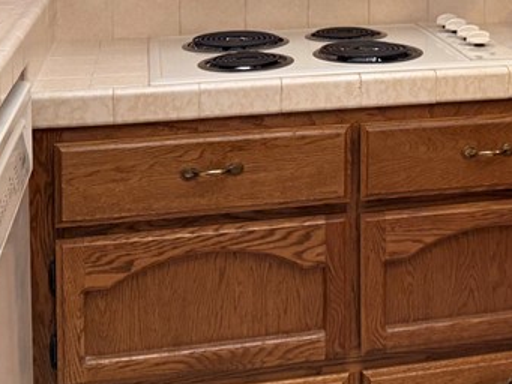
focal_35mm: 72
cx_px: 434
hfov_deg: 26.4
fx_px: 1065
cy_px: -108
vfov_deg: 19.0
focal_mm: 6.76
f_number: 1.78
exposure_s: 1/120
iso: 160
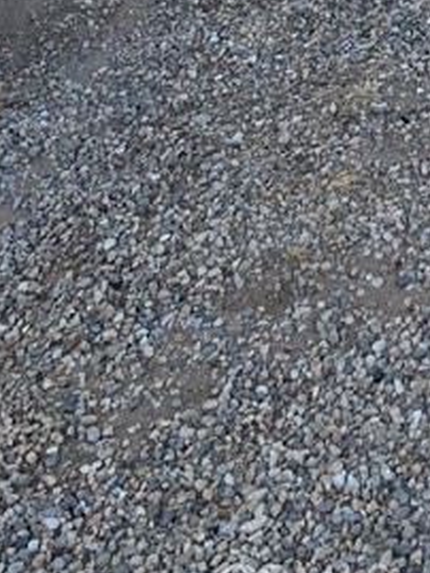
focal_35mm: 95
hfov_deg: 14.6
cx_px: 626
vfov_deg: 16.9
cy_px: -477
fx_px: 1572
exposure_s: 1/2545
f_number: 1.6
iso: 32
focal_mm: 5.1
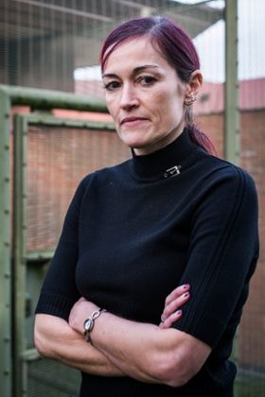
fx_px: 585
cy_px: 198
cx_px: 132
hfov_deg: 25.5
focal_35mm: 53
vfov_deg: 37.5
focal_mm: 35
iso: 800
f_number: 2.8
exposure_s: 1/550
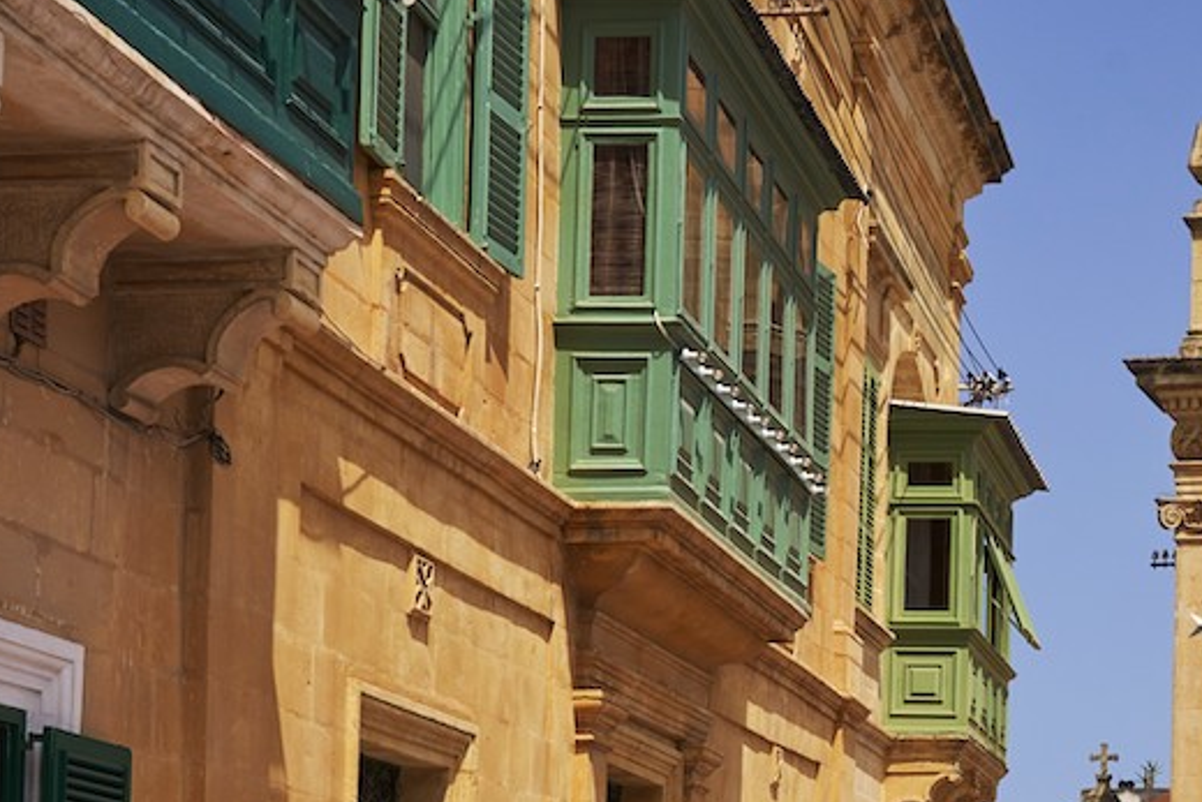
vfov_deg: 22.6
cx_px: 969
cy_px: 484
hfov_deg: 32.4
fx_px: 2004
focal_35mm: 60
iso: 100
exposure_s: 1/200
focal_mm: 24
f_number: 14
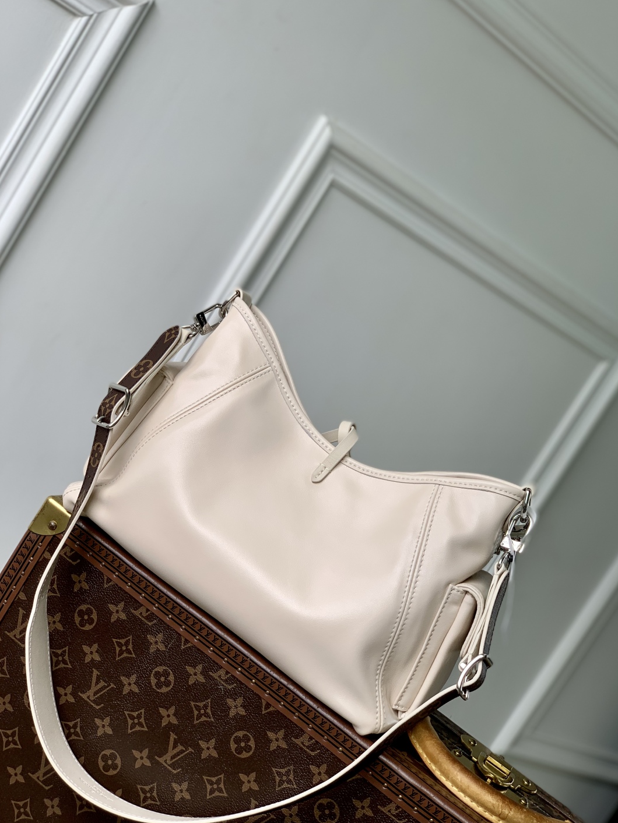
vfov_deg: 36.2
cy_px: 412
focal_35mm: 53
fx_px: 1261
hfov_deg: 27.5
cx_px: 311
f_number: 2.4
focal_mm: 6
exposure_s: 1/184
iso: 16
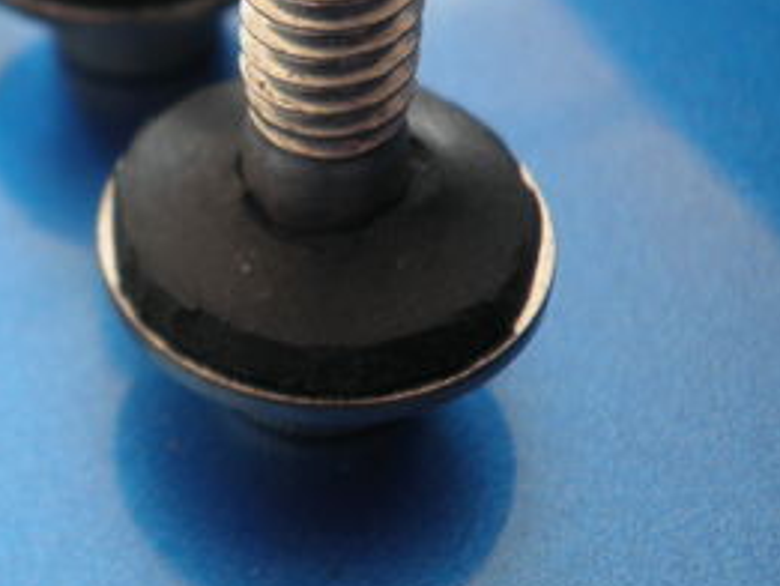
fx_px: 1713
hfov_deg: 23.8
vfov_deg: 19.2
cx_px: -105
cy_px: 126
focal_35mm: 76
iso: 80
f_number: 2.8
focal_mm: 5.5
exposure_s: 1/40
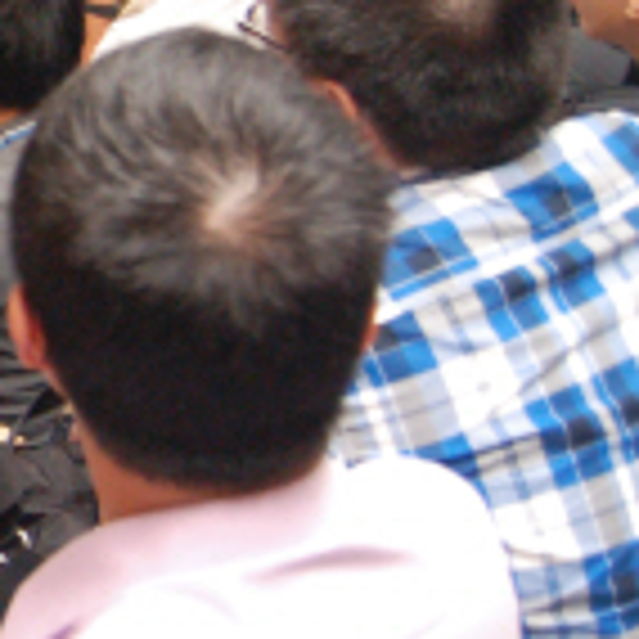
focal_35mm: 97
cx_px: -490
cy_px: 83
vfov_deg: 17.7
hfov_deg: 15.5
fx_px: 2026
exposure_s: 1/40
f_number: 3.5
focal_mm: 18
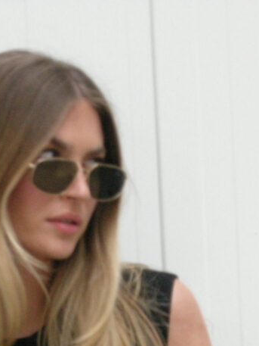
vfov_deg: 7.9
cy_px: 343
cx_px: 28
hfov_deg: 5.9
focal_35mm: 250
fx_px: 2493
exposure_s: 1/37.1
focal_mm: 26.3
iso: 400
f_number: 5.3
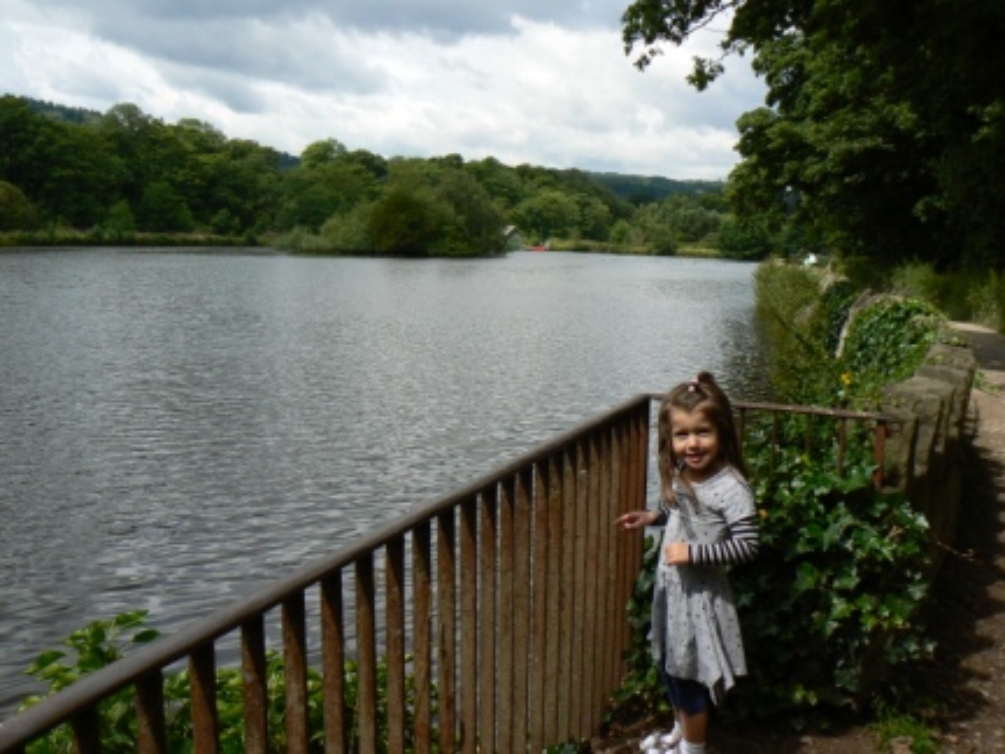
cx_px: 502
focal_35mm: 36
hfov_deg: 51.4
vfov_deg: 39.7
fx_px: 1045
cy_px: 377
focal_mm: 6
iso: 80
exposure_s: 1/400
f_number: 5.6
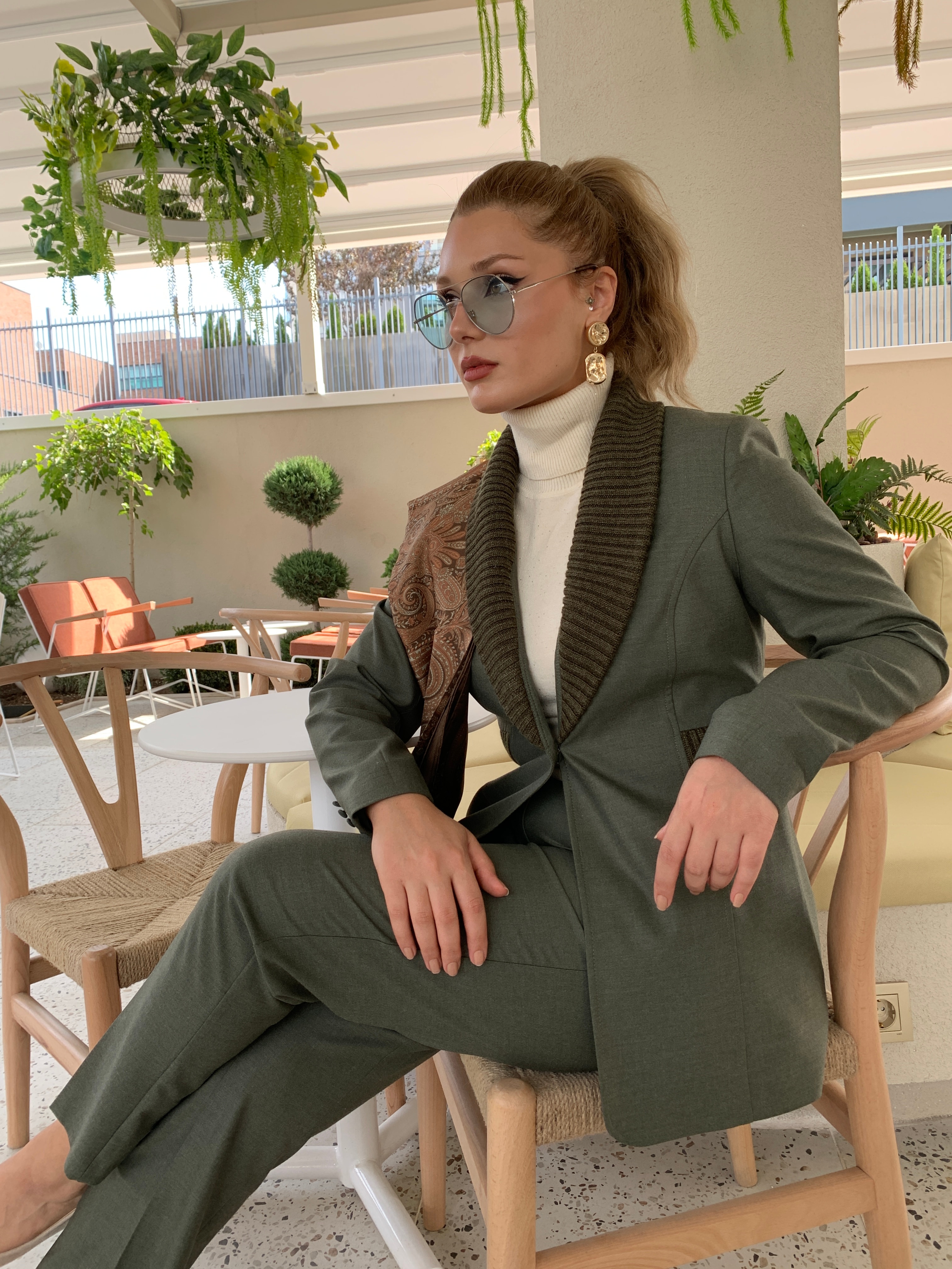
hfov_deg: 53.1
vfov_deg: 67.3
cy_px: 634
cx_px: 476
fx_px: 953
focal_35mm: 26
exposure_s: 1/150
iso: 25
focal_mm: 4.25
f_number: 1.8
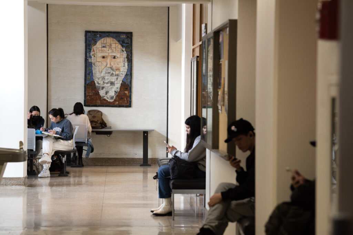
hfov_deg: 15.2
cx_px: 176
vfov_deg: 10.2
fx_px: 1324
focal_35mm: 135
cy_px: 118
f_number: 4.5
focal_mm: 135
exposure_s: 1/200
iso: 800
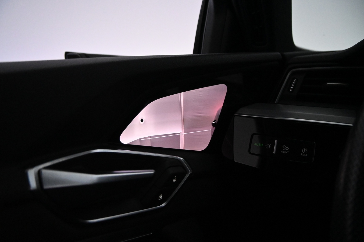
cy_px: 124
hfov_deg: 26.0
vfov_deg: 17.5
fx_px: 788
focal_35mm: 78
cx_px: 180
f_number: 6.3
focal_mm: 50
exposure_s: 1/400
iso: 5000
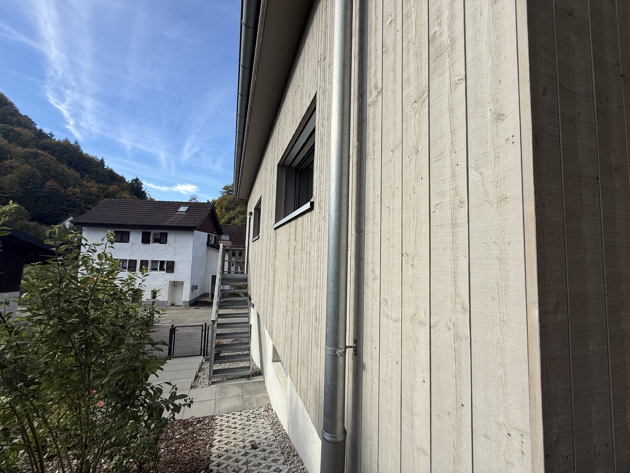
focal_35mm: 14
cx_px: 315
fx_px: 255
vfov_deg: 85.7
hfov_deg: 102.1
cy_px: 236
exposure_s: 1/914
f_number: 2.2
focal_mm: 2.22
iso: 50
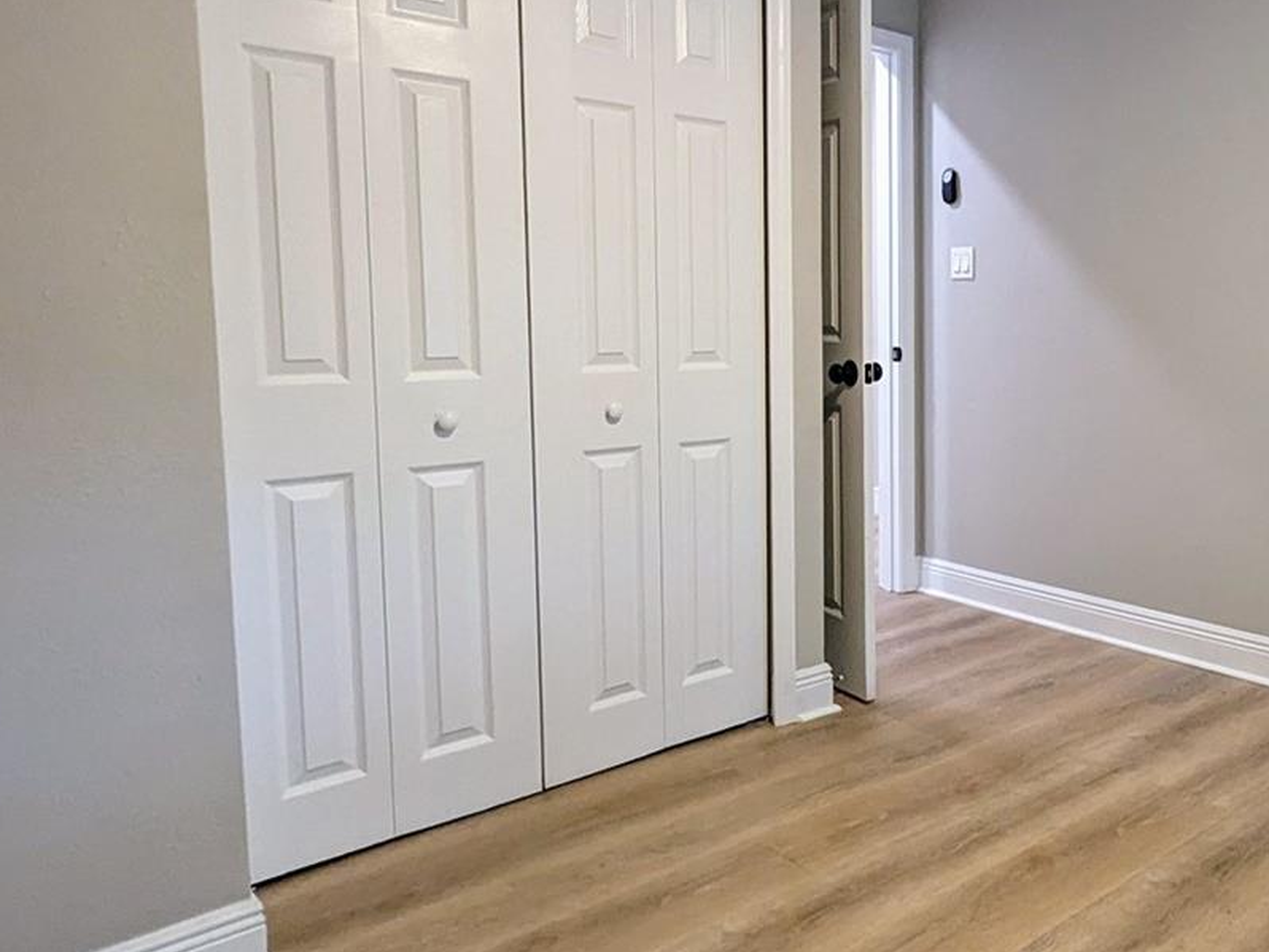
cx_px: 1013
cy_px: 386
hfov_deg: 61.8
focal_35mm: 26
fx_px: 953
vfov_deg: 52.8
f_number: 2.2
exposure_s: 1/60
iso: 595
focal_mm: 1.95
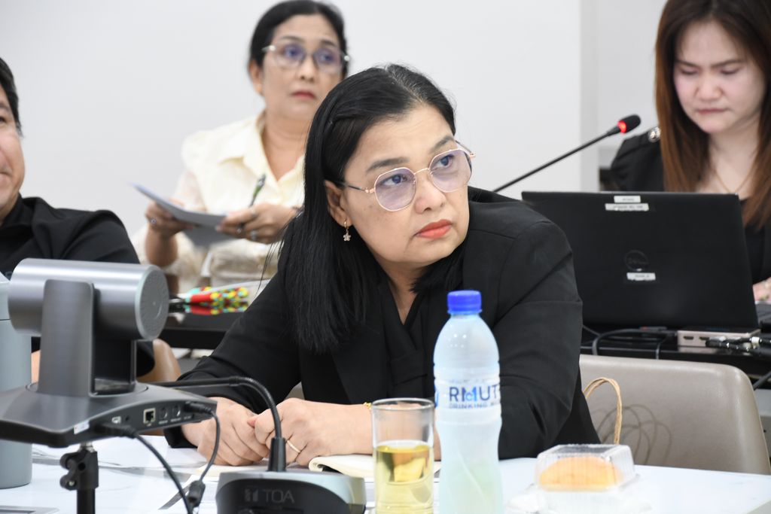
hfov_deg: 13.7
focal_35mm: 150
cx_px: 386
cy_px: 257
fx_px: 3213
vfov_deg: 9.2
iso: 1600
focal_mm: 100
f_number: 5.6
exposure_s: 1/30
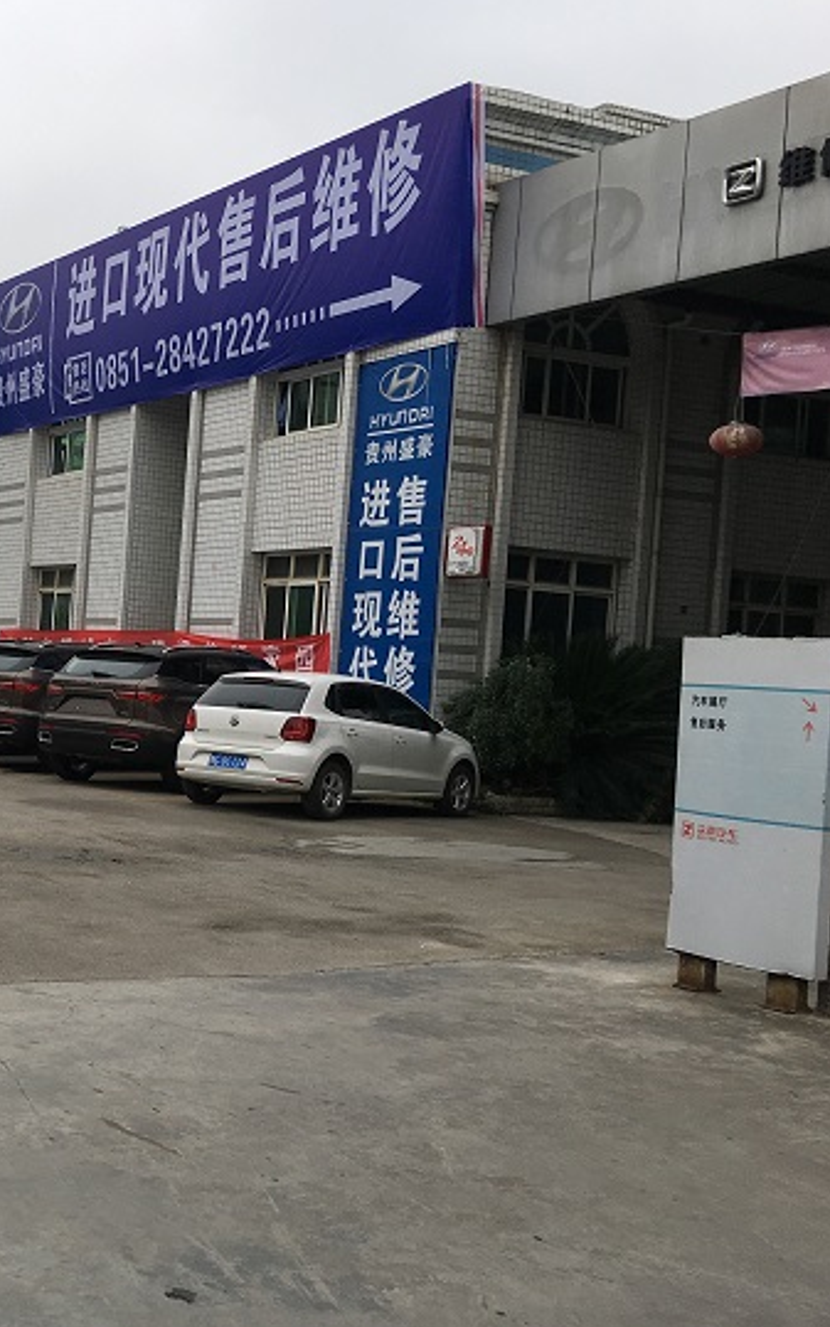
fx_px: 1664
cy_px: 691
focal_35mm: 46
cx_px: -95
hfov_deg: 25.8
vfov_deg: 43.5
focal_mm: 4.15
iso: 25
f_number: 2.2
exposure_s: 1/481
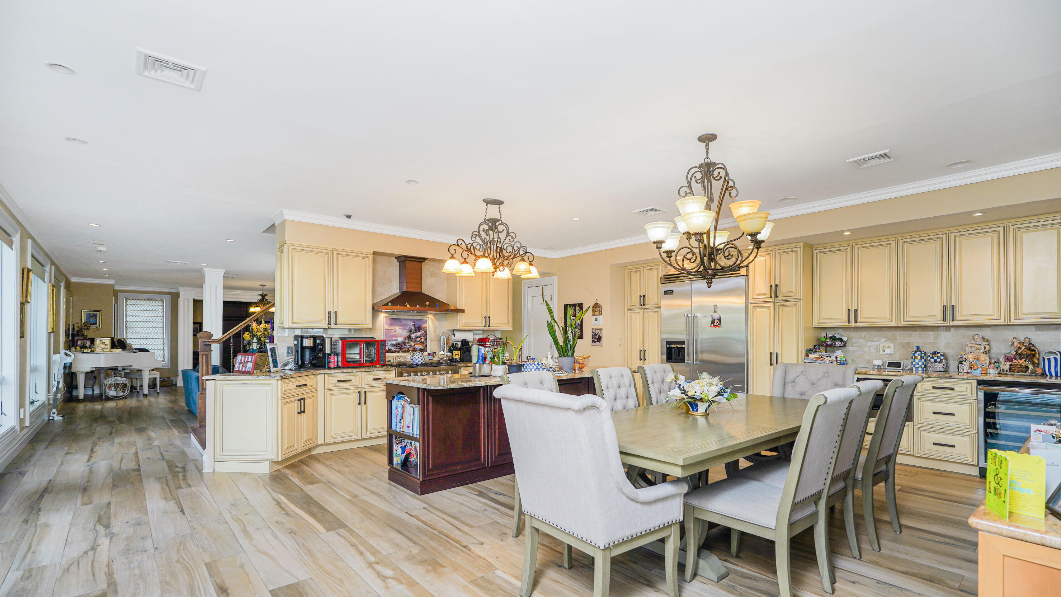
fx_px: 478
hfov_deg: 95.9
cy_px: 331
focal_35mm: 17
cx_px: 534
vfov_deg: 63.8
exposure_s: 1/50
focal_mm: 16
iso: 100
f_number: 5
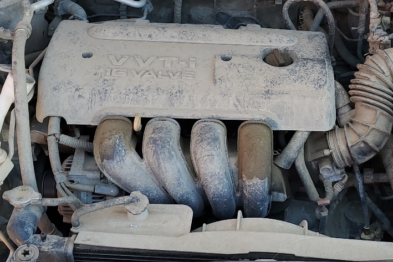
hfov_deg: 32.7
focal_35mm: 61
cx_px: 249
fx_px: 666
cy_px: 104
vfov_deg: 22.2
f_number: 1.5
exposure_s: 1/294
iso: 50
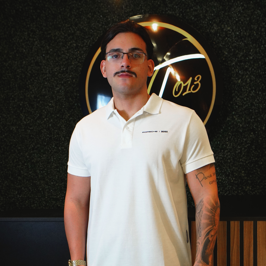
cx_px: 134
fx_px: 553
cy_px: 193
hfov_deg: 27.0
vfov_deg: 26.7
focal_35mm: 64
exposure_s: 1/160
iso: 2000
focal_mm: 33
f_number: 4
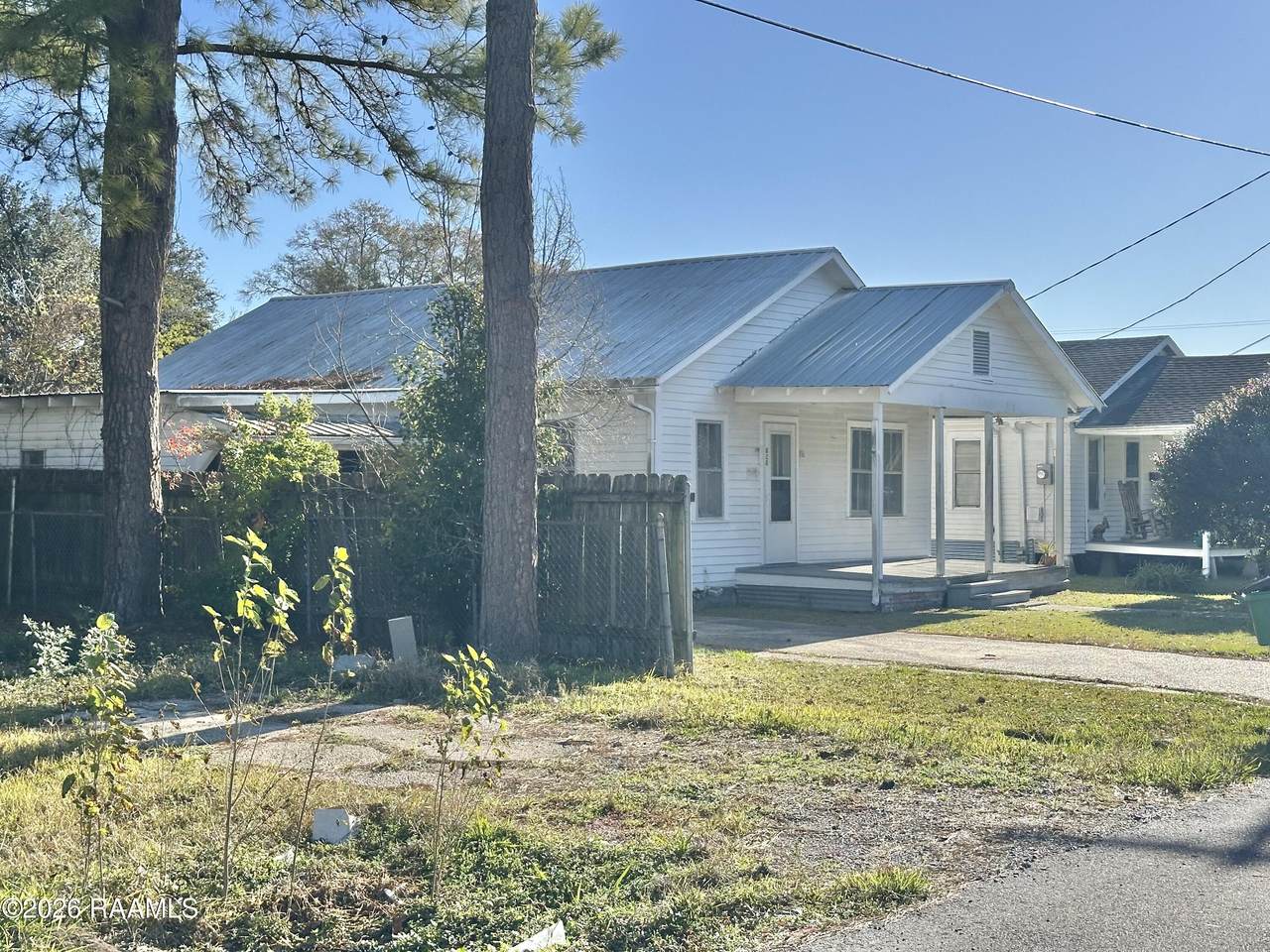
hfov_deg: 39.7
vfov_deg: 30.3
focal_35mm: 48
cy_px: 476
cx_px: 635
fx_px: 1761
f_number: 1.78
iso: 64
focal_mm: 6.86
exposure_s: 1/5000
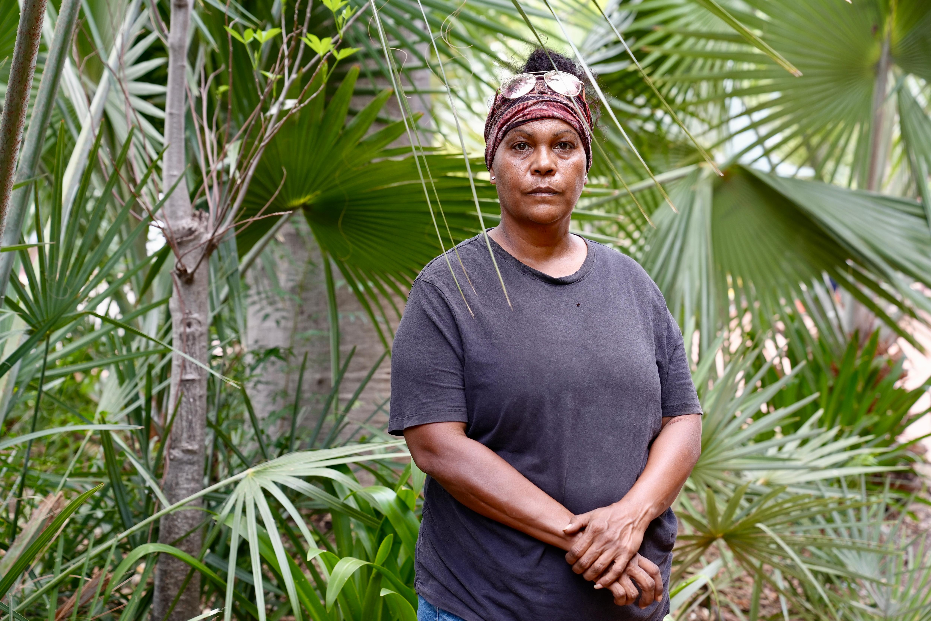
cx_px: 466
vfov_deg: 24.2
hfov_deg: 35.6
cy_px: 310
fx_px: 1448
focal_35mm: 56
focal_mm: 56
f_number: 4
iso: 500
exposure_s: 1/160
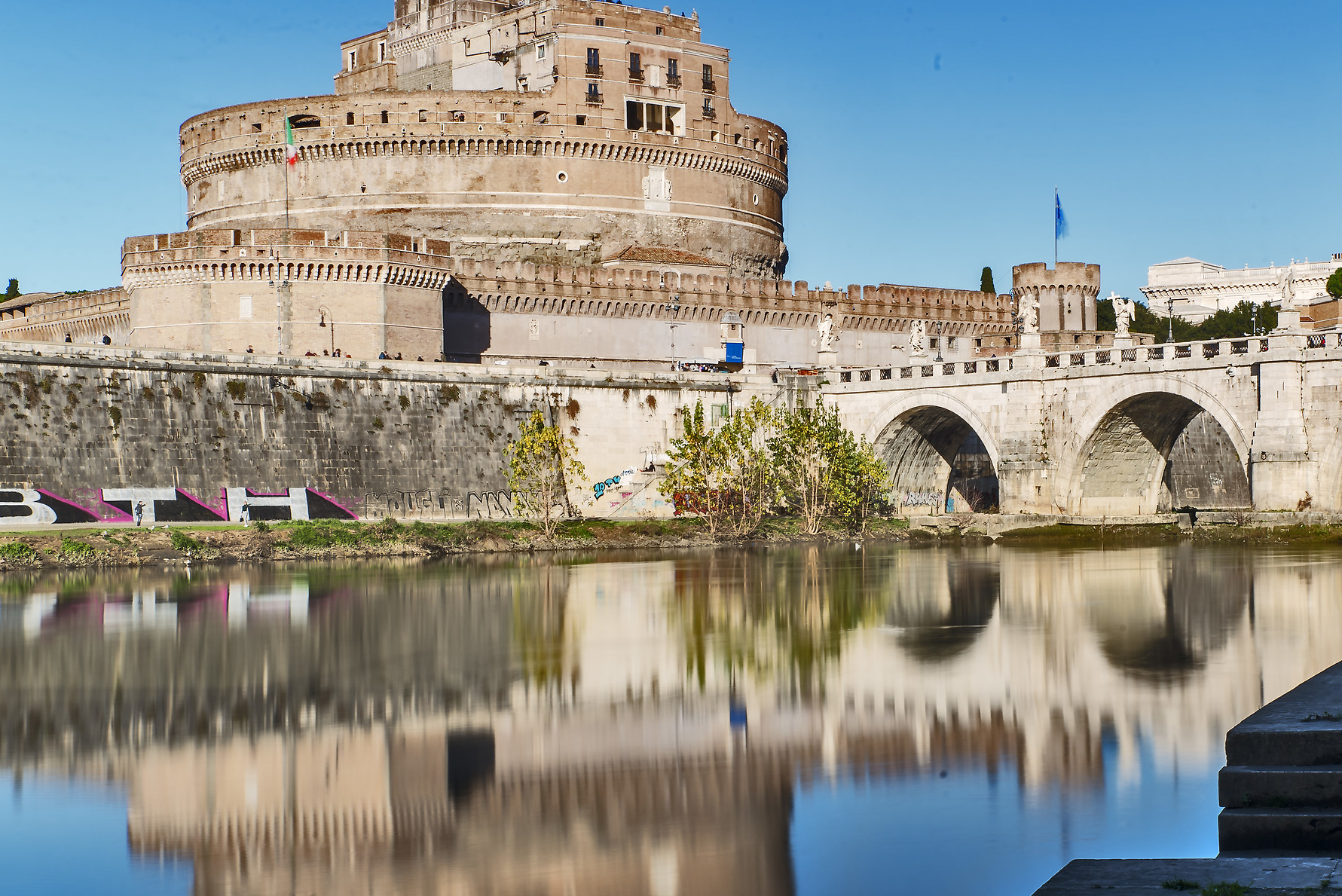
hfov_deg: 32.2
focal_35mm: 62
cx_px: 834
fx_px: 2312
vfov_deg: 21.9
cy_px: 495
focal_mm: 46
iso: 50
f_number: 22
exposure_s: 6
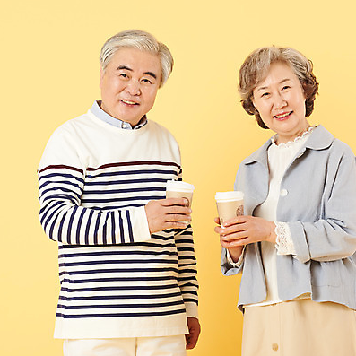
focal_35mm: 173
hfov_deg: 10.1
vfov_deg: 10.1
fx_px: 2013
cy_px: 178
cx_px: 201
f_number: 8
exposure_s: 1/125
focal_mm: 135
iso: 100
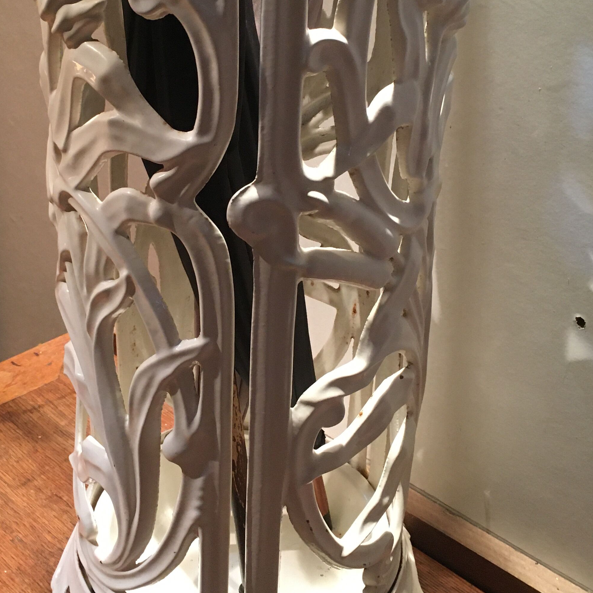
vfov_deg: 32.6
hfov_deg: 32.7
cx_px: 230
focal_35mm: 52
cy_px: 223
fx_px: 1008
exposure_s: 1/33
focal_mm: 4.15
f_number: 2.2
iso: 200
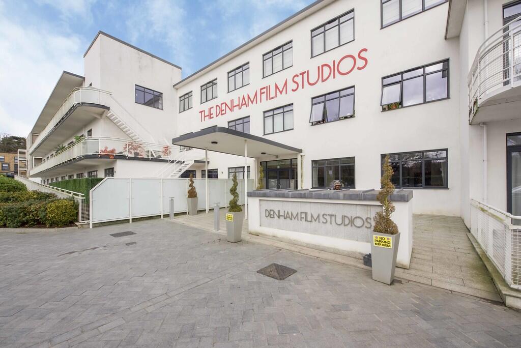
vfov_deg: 81.3
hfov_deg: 104.2
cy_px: 174
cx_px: 260
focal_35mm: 14
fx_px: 203
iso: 250
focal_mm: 14
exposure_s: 1/200
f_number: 9
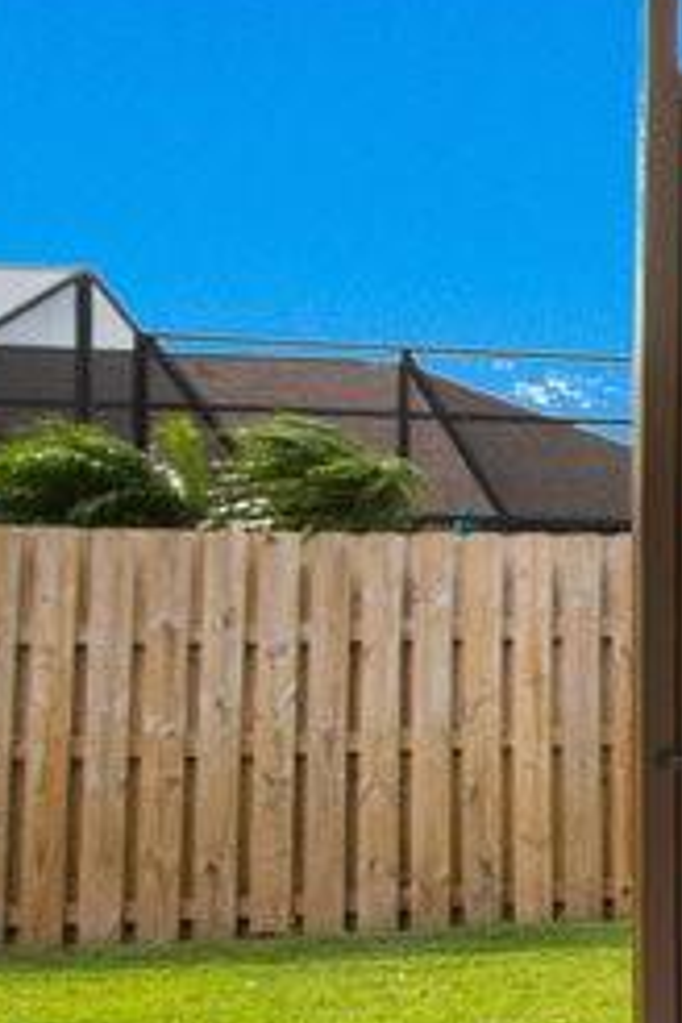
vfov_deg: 30.6
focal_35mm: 65
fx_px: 1847
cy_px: 730
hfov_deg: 11.6
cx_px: 2021
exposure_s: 1/100
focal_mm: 16
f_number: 7.1
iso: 100
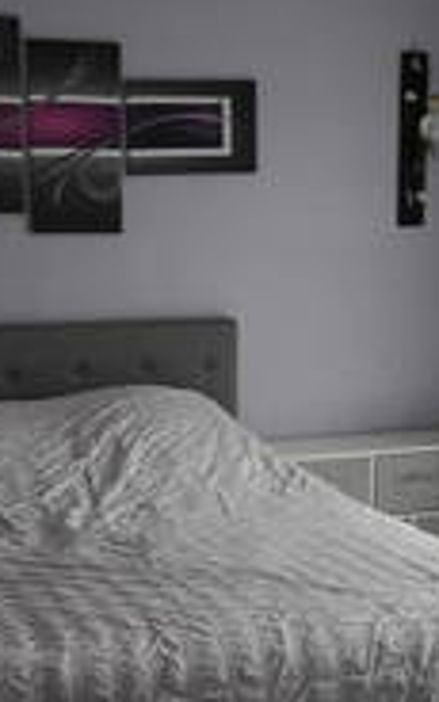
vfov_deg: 36.1
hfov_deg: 23.0
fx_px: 1072
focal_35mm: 56
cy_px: 427
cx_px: 141
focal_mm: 5.58
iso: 320
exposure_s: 1/33.3
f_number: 1.8
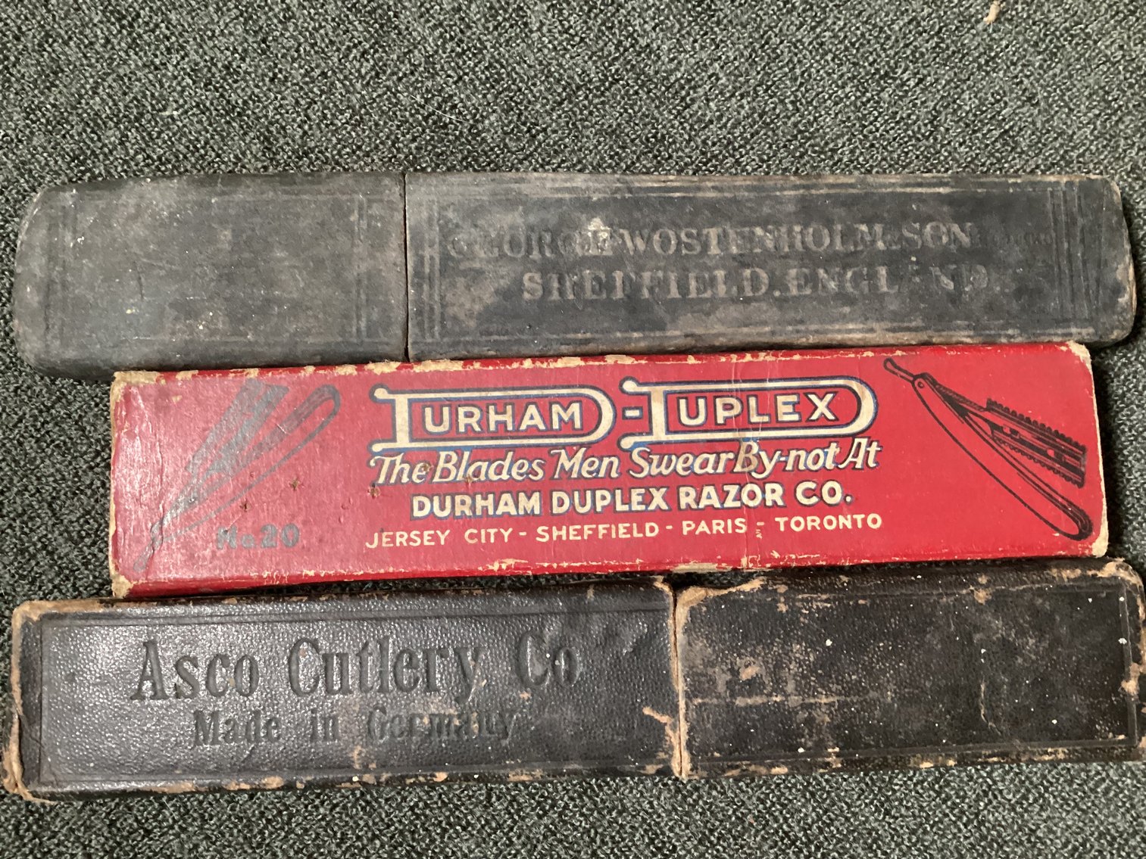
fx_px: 1026
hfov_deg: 58.3
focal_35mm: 31
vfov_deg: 45.4
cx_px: 573
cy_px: 430
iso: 400
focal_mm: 3.3
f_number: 2.4
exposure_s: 1/40
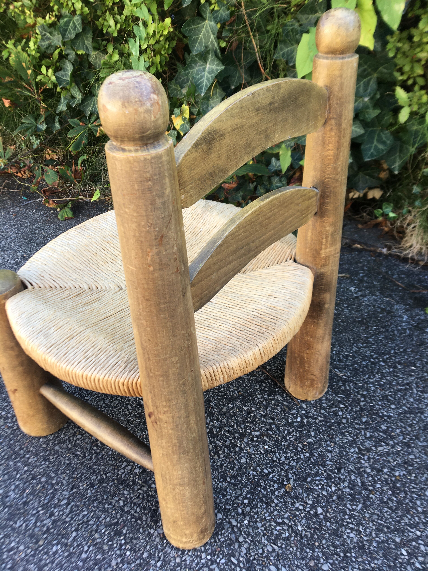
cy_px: 286
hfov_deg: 48.2
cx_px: 214
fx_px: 478
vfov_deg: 61.7
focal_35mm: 29
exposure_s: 1/100
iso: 25
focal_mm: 4.15
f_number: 2.2
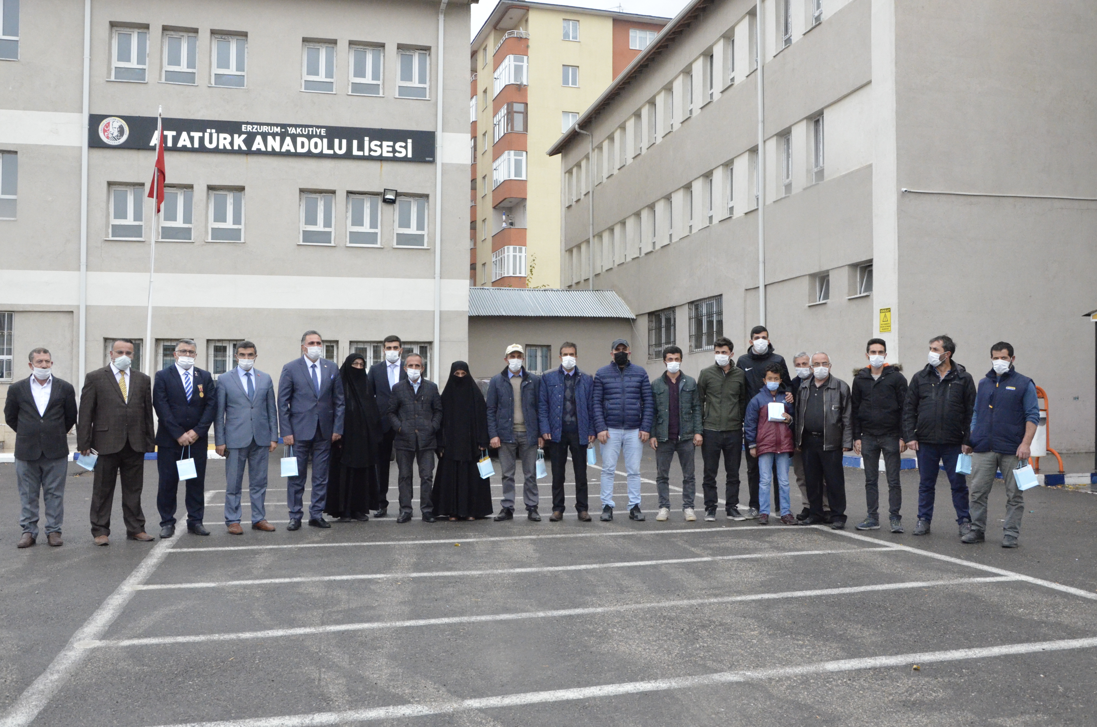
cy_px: 364
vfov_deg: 39.8
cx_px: 548
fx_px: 1004
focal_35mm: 33
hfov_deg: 57.3
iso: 4000
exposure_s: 1/250
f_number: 8
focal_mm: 22
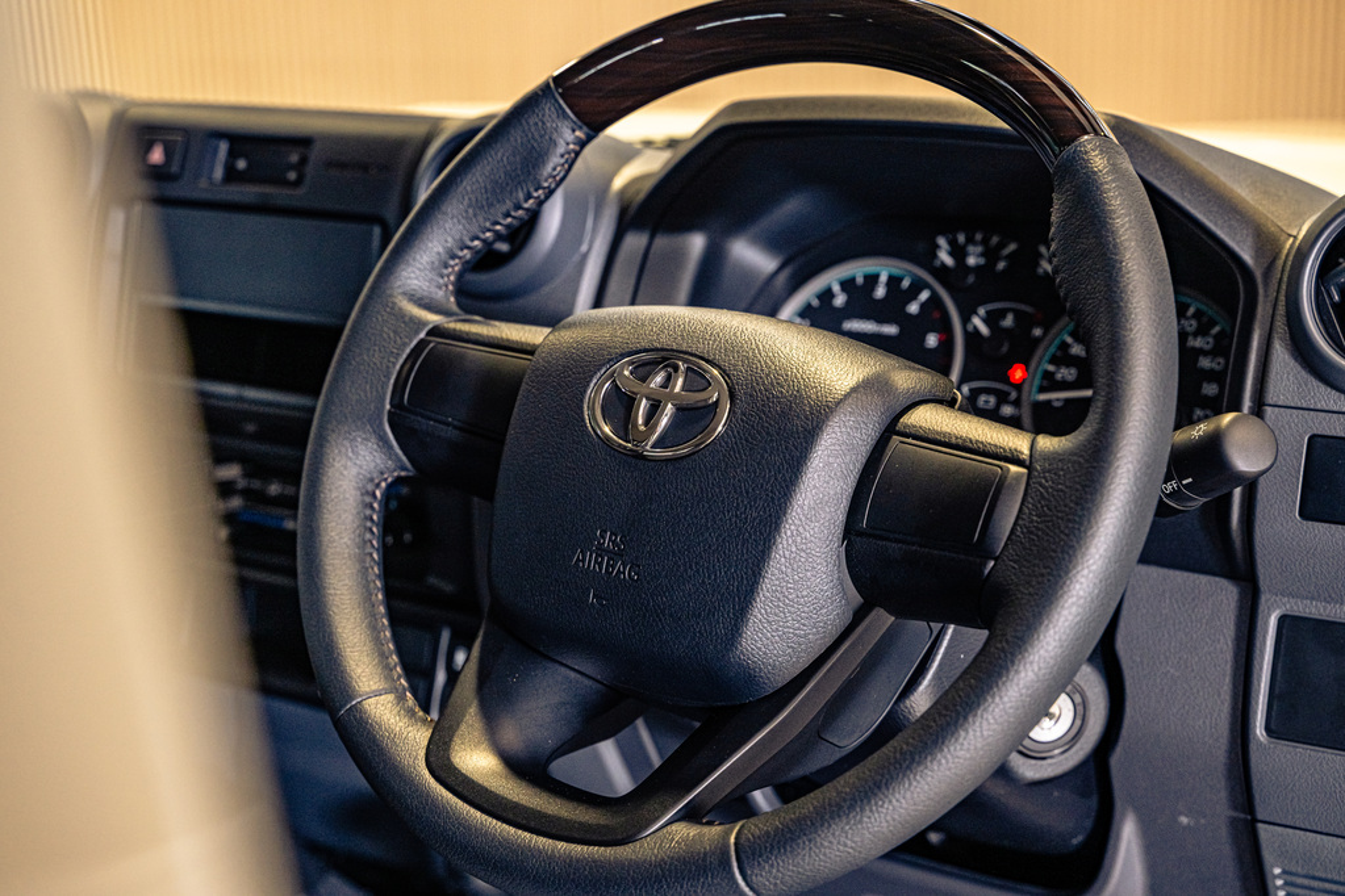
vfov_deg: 23.8
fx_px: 2129
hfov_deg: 35.1
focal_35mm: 57
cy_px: 448
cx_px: 672
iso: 500
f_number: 4.5
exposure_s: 1/125
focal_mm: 57
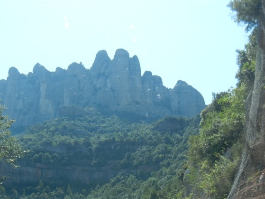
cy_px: 166
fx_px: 421
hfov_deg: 34.9
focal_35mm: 55
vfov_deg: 26.0
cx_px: 120
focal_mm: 5.4
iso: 160
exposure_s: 1/266
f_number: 7
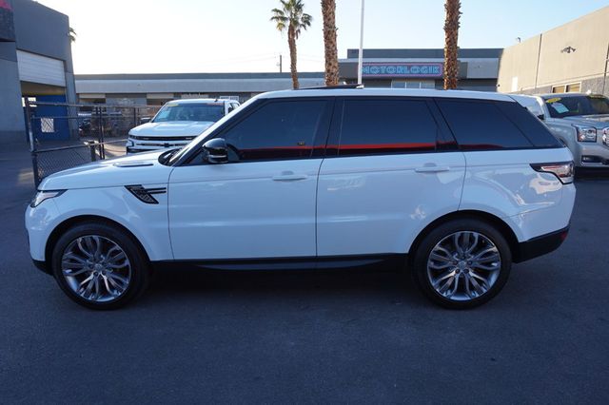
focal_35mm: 24
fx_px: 406
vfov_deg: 53.1
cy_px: 202
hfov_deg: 73.8
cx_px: 304
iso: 100
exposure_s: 1/80
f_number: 6.3
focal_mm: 16
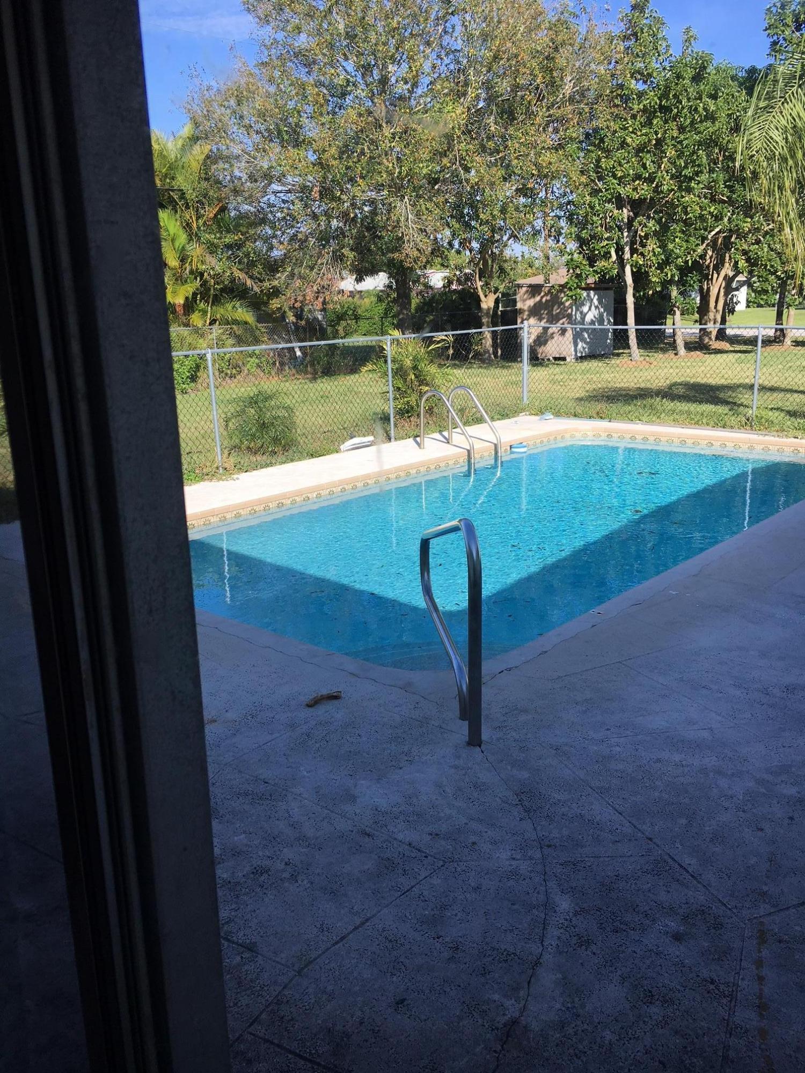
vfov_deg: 61.7
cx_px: 402
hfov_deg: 48.2
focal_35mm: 29
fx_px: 899
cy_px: 536
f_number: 2.2
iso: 25
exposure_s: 1/836
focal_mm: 4.15
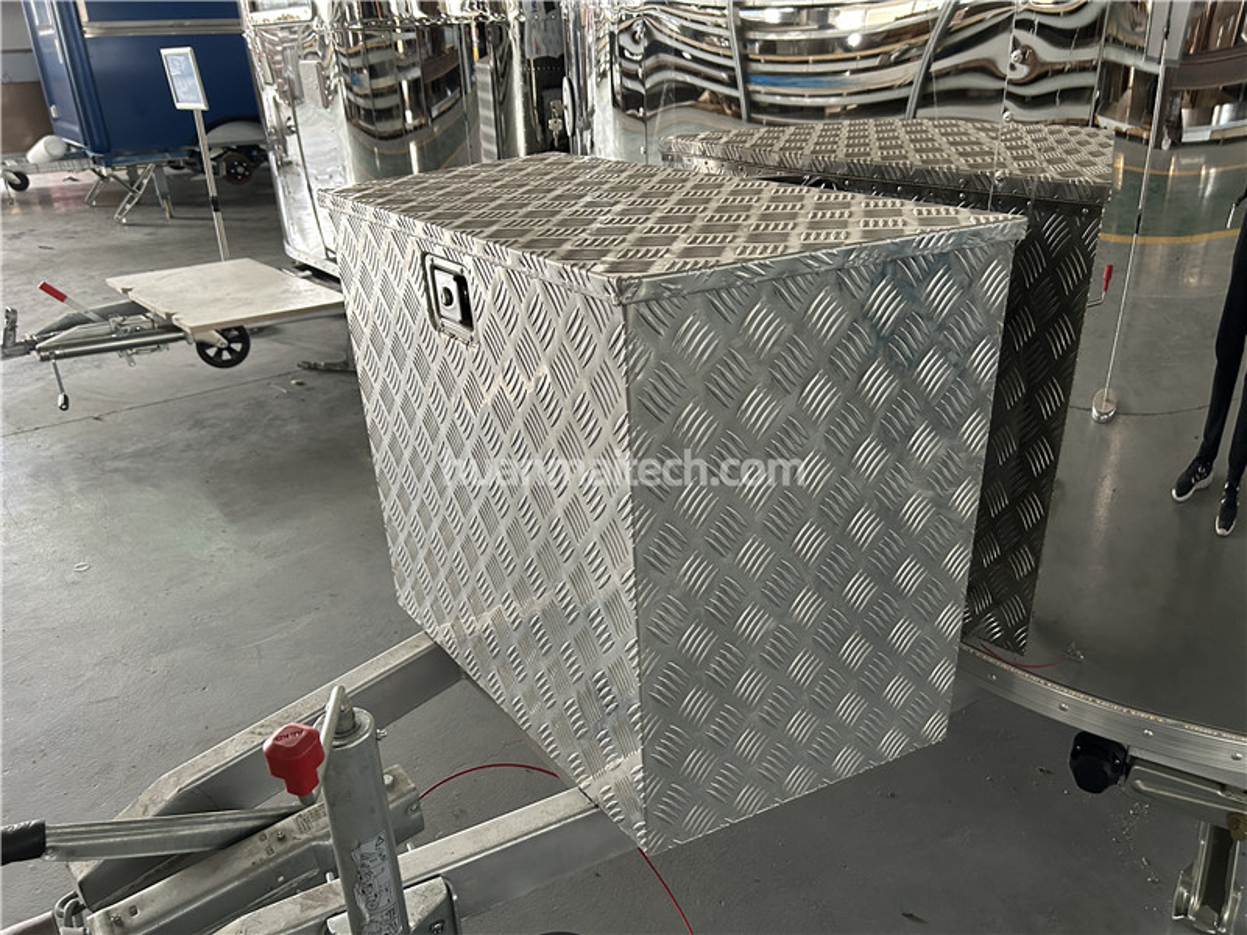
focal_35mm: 26
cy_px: 468
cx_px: 624
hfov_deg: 67.3
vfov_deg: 53.1
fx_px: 937
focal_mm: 5.7
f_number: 1.5
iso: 250
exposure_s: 1/60
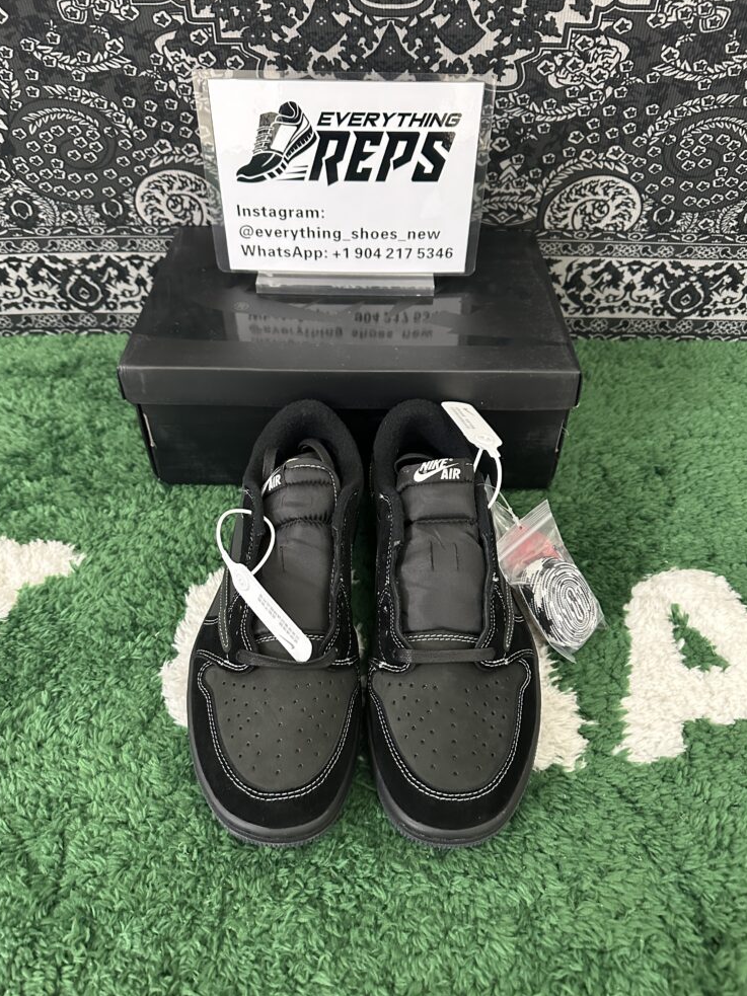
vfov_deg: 69.4
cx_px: 368
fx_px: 719
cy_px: 512
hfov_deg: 54.9
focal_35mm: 25
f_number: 1.78
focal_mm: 6.86
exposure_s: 1/55
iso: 1000
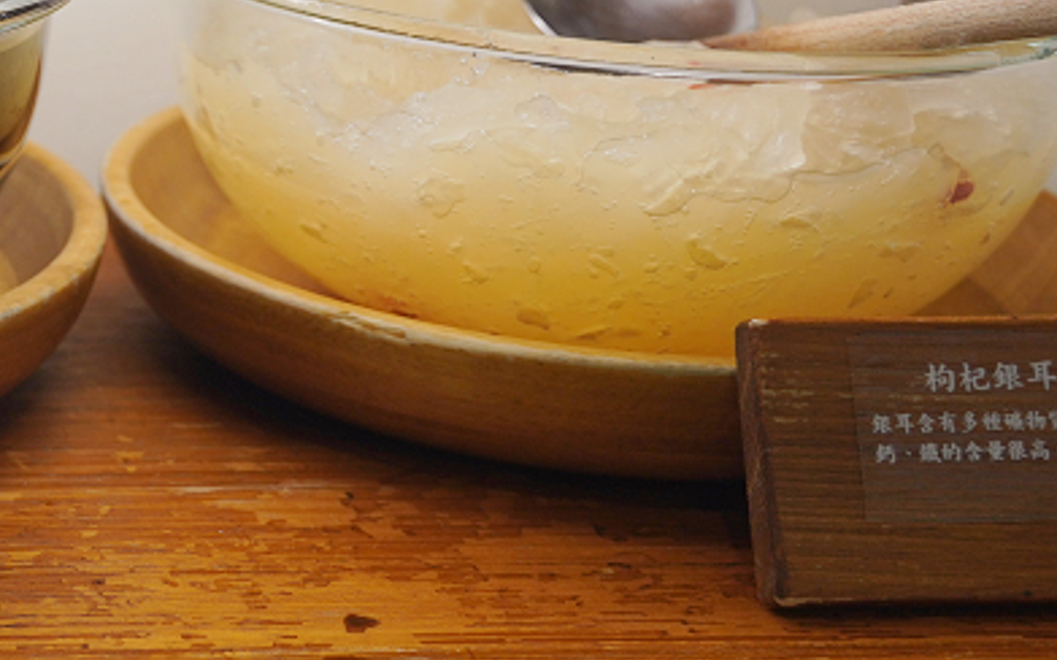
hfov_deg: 19.5
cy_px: 89
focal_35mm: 97
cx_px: -387
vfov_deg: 13.4
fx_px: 2793
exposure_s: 1/60
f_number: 4
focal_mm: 31
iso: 250
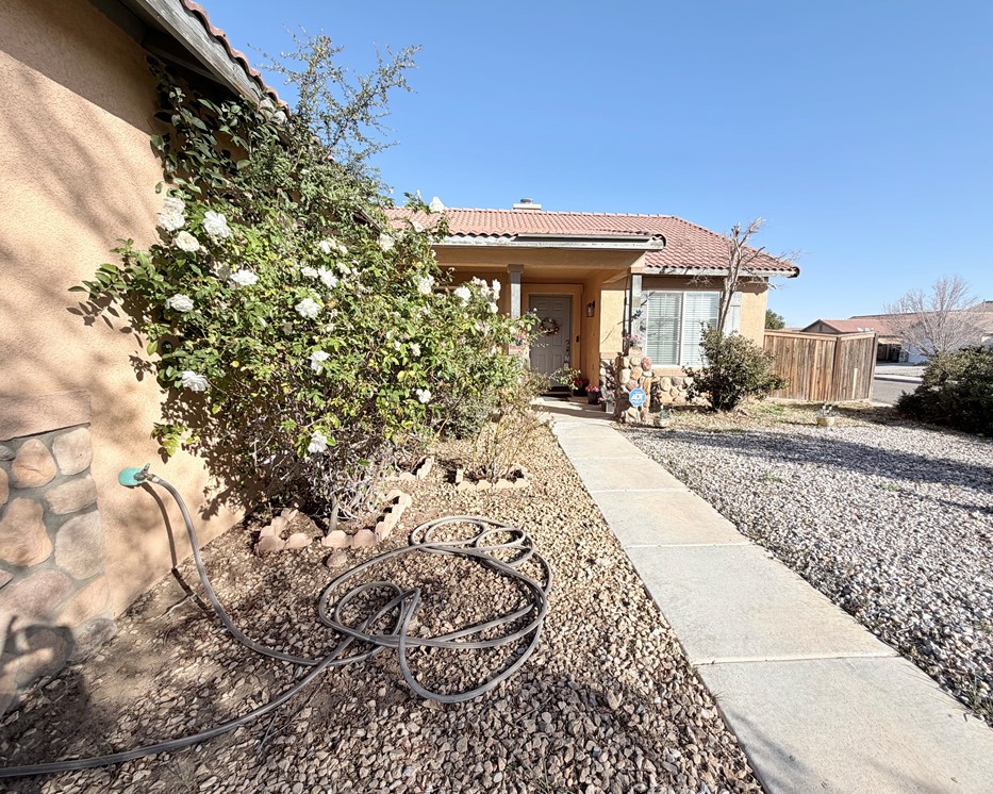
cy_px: 400
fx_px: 441
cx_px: 536
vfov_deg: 84.0
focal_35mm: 15
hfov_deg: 96.6
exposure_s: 1/770
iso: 25
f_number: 2.2
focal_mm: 2.22
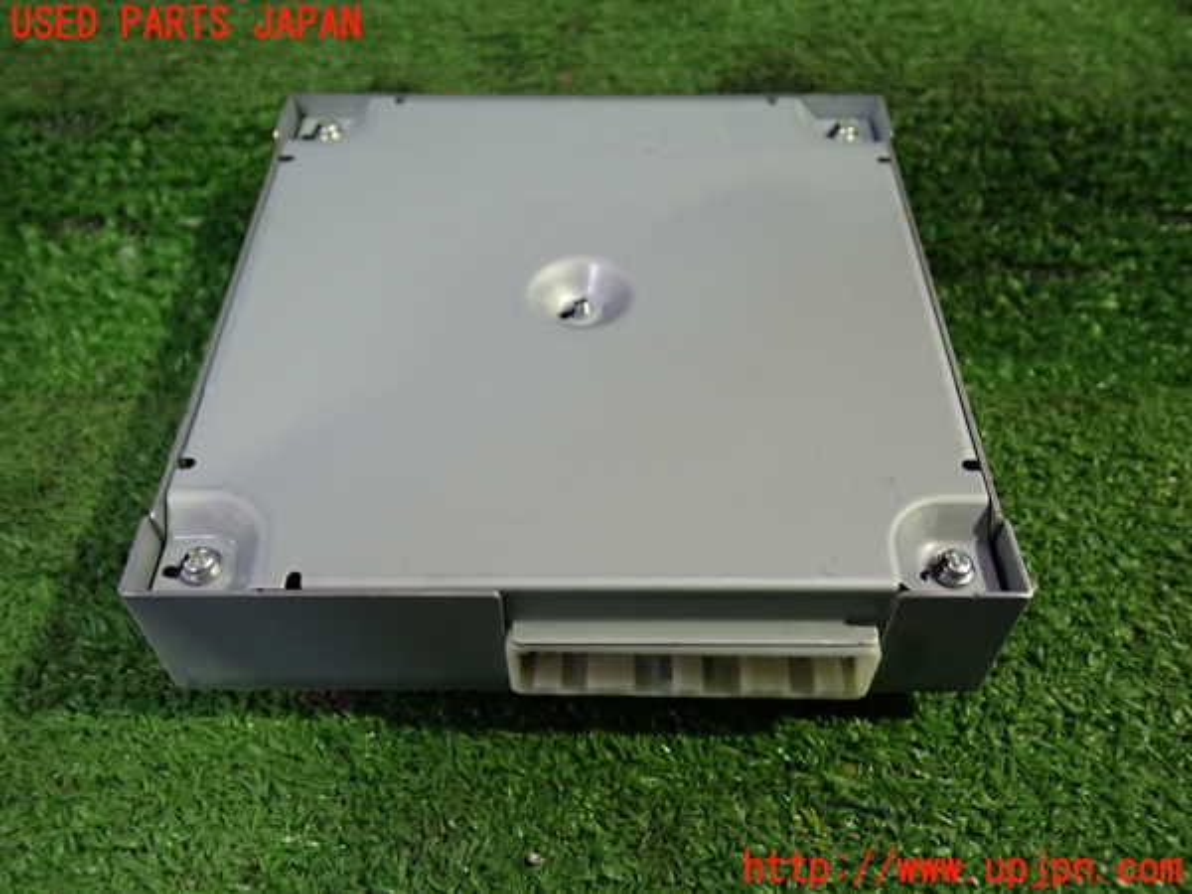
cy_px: 447
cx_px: 596
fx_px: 1033
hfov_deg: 60.0
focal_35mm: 30
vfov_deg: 46.8
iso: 250
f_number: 2.3
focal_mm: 5.4
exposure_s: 1/30
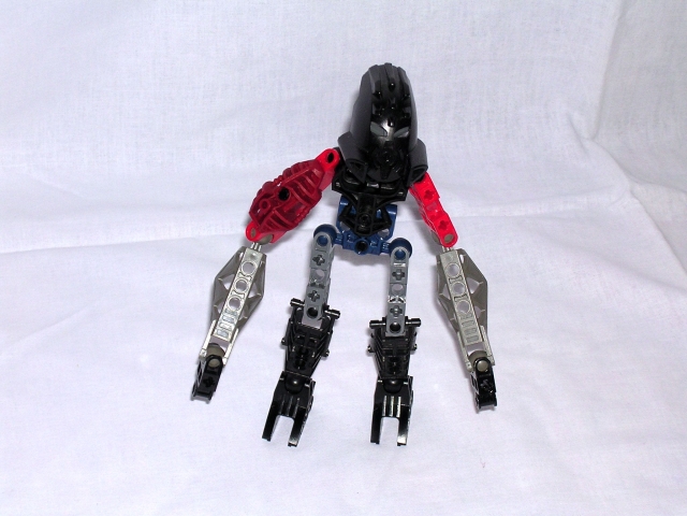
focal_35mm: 95
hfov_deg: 20.7
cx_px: 344
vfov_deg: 15.6
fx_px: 1885
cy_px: 258
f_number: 4.4
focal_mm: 14.5
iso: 100
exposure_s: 1/60.1
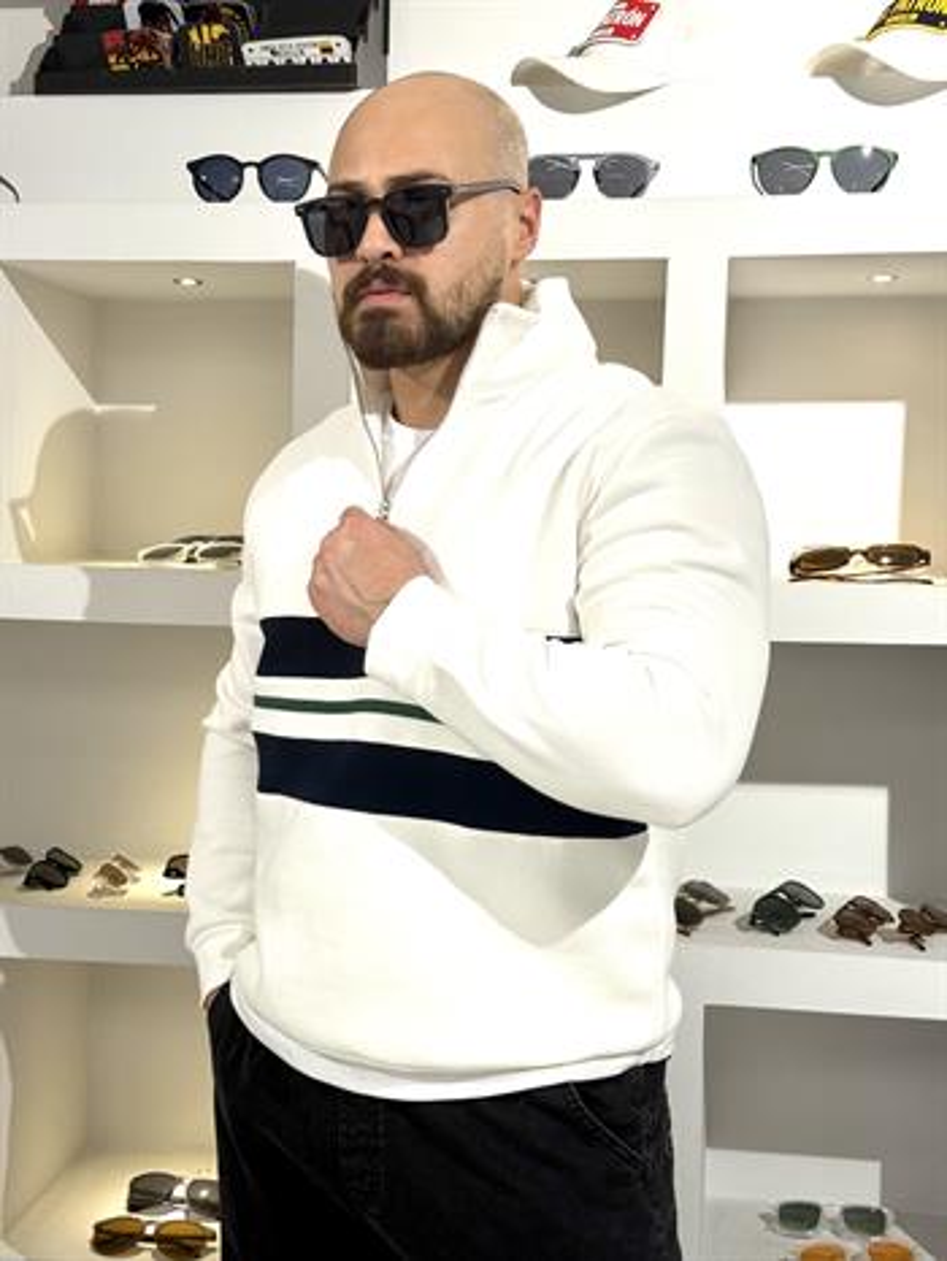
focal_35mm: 48
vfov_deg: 39.6
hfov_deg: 30.3
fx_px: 1749
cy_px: 630
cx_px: 474
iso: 50
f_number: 1.78
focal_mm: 6.76
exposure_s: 1/100
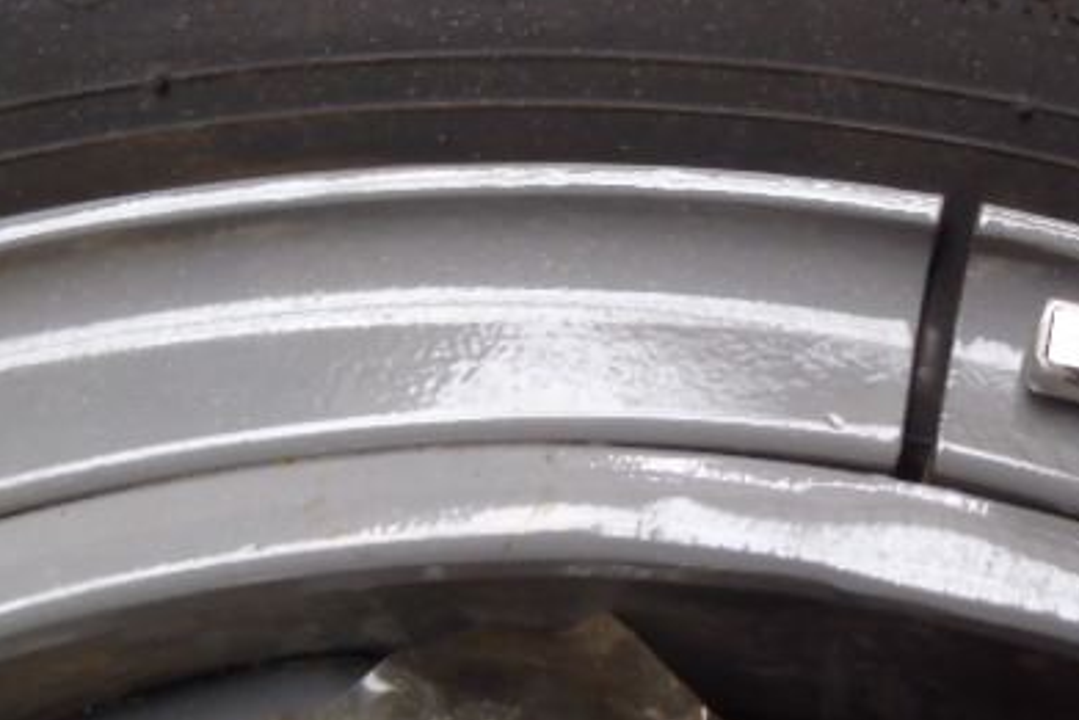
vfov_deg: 21.6
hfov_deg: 31.4
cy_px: 411
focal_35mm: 63
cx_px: 789
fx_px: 1889
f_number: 4.7
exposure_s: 1/20
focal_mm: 6.64
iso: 200
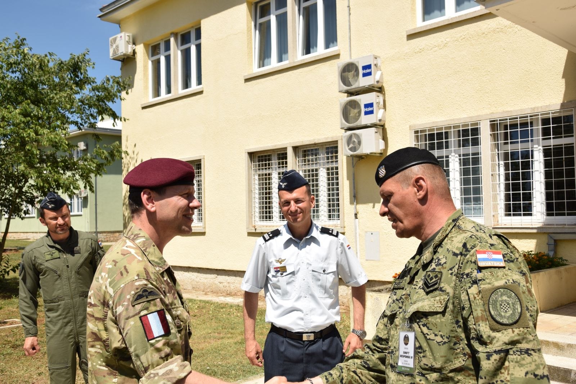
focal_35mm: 38
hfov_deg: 51.3
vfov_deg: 35.5
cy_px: 192
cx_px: 288
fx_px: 600
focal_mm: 25
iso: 100
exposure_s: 1/320
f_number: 9
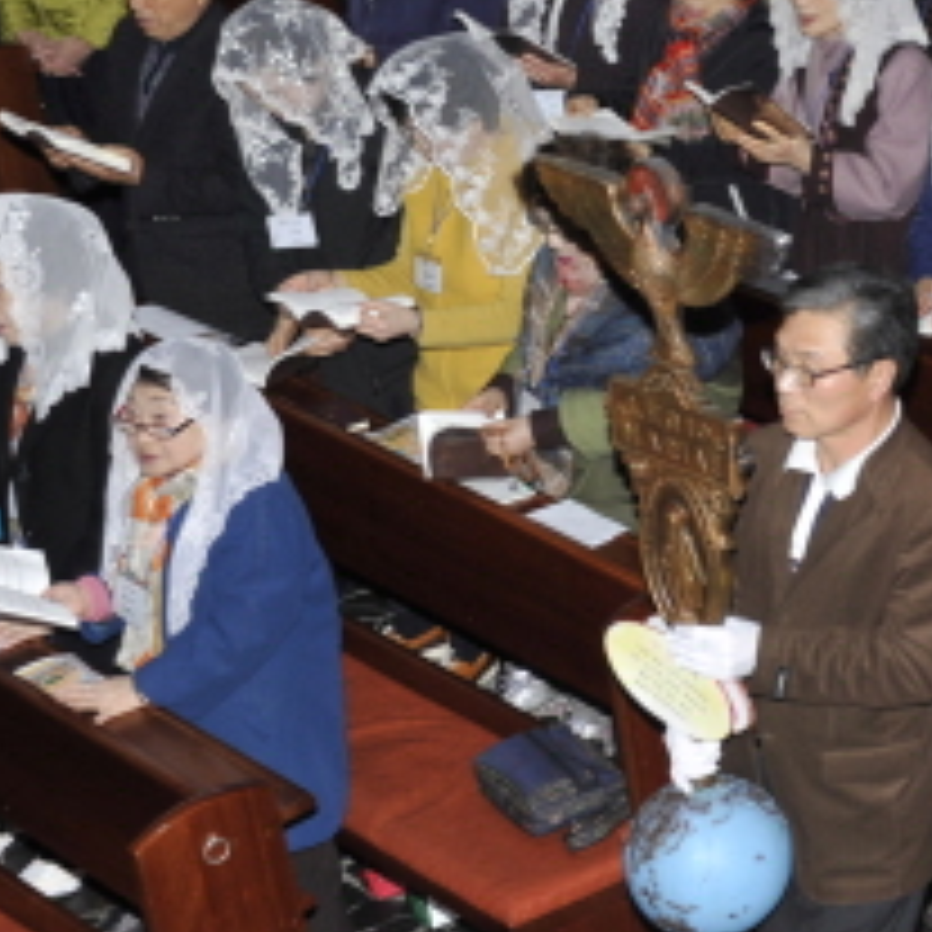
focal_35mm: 129
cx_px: 1477
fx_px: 3929
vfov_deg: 13.5
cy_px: 288
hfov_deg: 12.7
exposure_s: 1/60
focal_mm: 45
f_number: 5.6
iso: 200
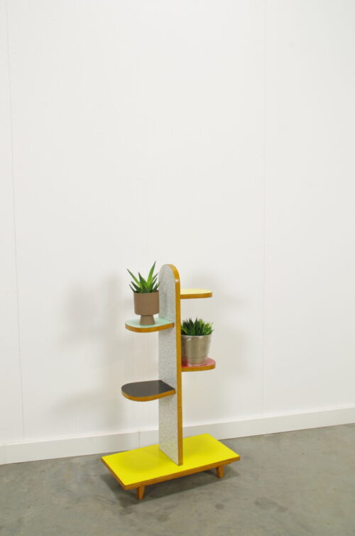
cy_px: 268
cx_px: 178
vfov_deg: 53.2
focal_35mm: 36
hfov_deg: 36.7
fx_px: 535
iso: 100
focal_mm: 24
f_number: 11
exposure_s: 1/2
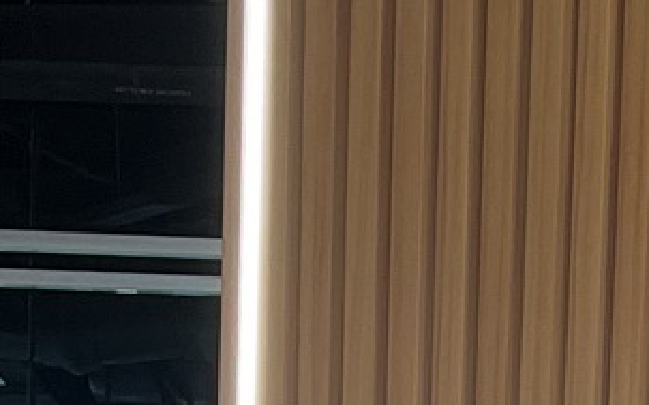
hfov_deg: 11.5
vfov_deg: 6.4
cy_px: 1333
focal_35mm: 182
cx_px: 411
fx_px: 3217
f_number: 1.5
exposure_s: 1/100
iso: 100
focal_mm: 5.7
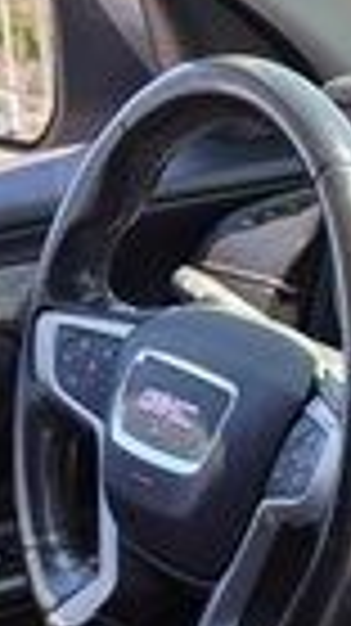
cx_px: 1004
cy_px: 1009
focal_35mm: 115
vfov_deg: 16.5
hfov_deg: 8.9
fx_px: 1906
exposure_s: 1/180
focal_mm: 6.3
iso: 20
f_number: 1.7
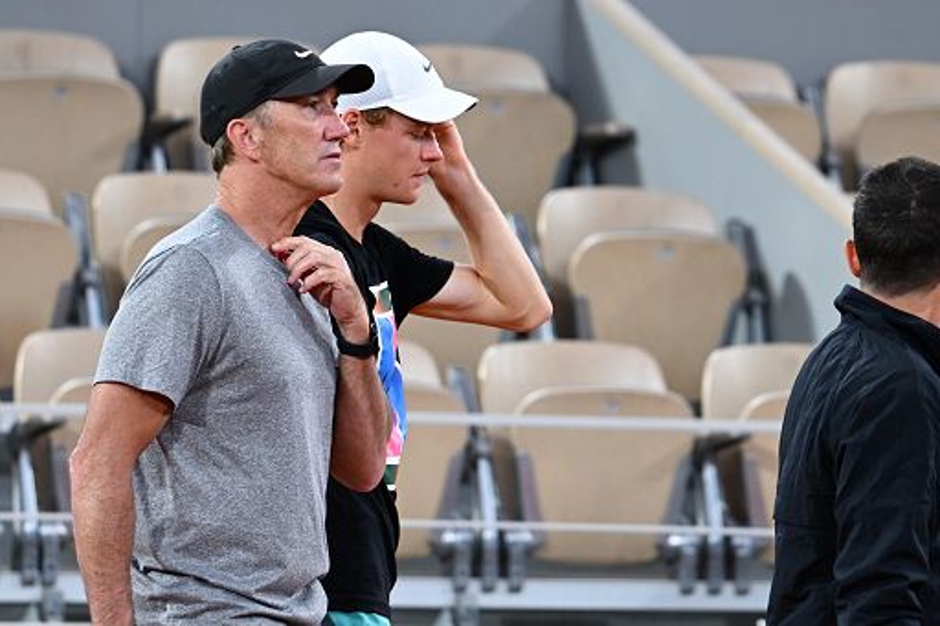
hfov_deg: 4.3
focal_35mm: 480
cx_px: 470
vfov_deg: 2.9
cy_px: 313
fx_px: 12529
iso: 3200
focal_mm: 320
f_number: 6
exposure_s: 1/500
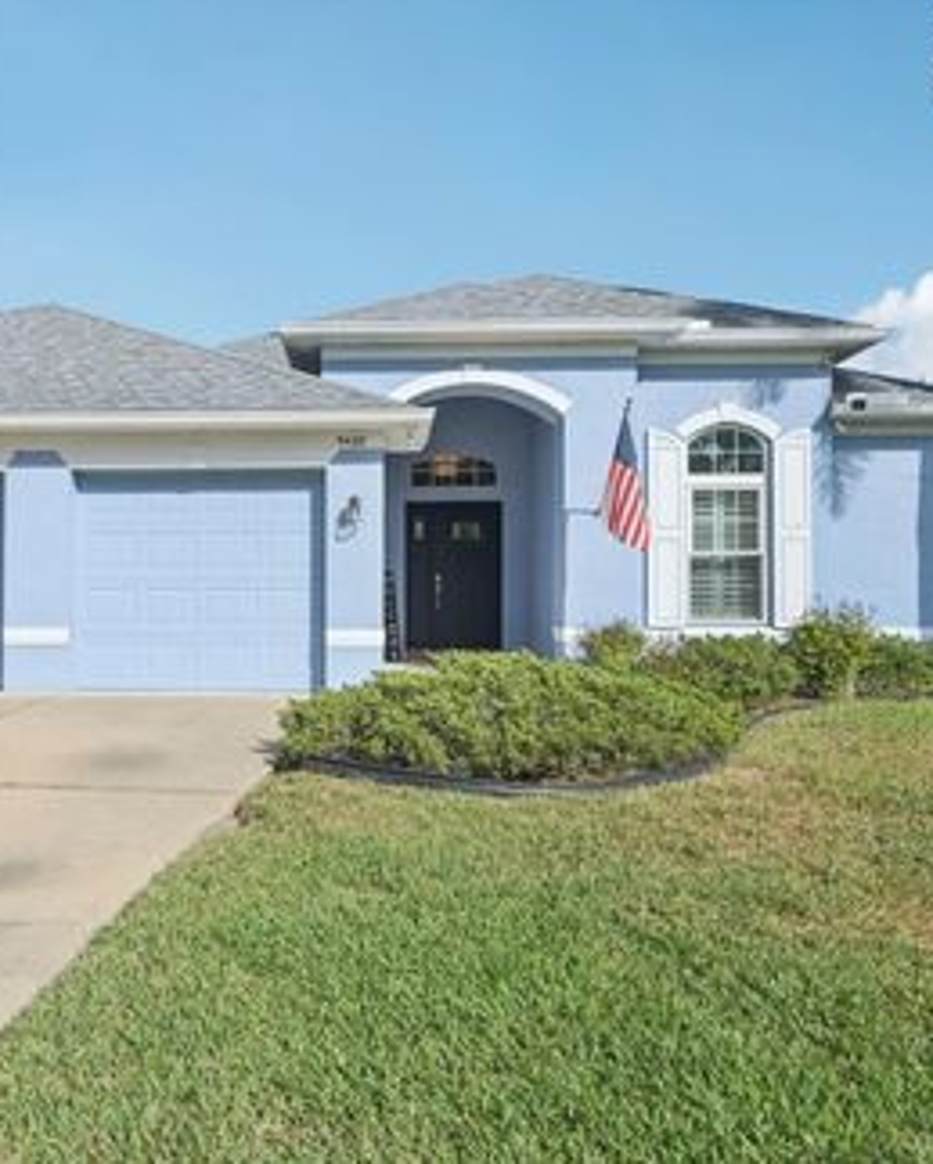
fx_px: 1025
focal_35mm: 30
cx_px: 299
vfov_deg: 59.2
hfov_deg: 48.0
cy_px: 573
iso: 400
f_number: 8
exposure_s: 1/2000
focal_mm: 20.5
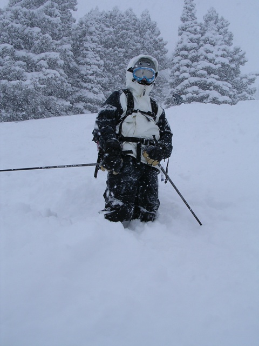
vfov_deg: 49.0
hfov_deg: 37.7
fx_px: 379
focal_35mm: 38
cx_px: 130
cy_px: 173
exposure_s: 1/169
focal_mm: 5.8
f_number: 5.6
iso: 100
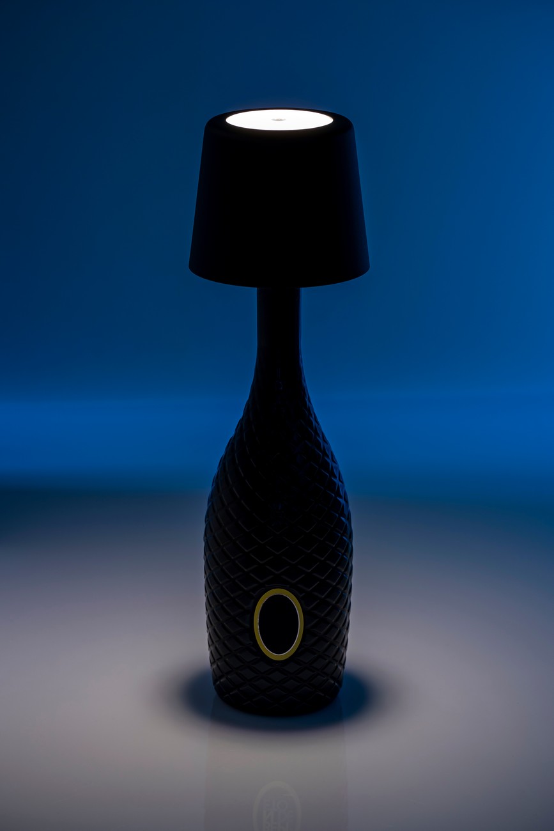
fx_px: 2423
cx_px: 277
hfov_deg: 13.0
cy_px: 416
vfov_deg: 19.5
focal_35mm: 105
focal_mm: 105
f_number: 6.3
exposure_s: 1
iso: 100
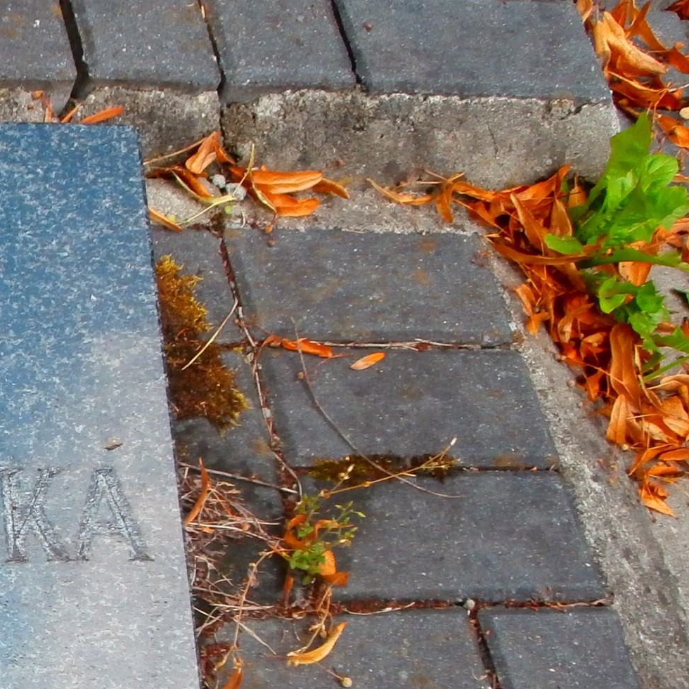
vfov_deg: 21.1
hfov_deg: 19.2
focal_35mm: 81
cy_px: 576
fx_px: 1824
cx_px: -295
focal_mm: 5.36
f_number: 3.5
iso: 100
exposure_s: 1/400
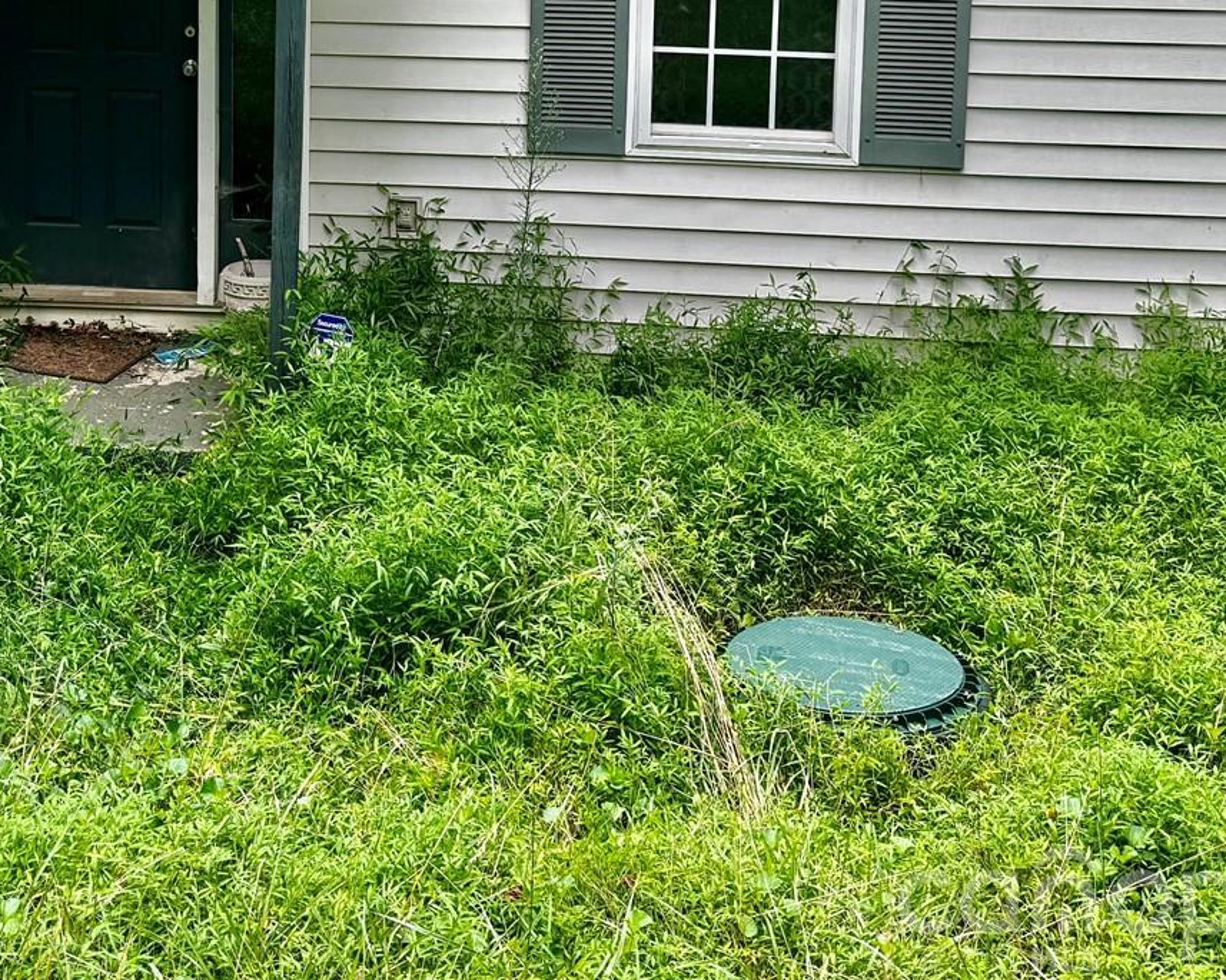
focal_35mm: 56
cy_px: -72
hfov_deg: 32.6
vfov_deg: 25.4
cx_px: 242
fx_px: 2031
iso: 64
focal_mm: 6.76
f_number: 1.78
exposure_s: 1/182
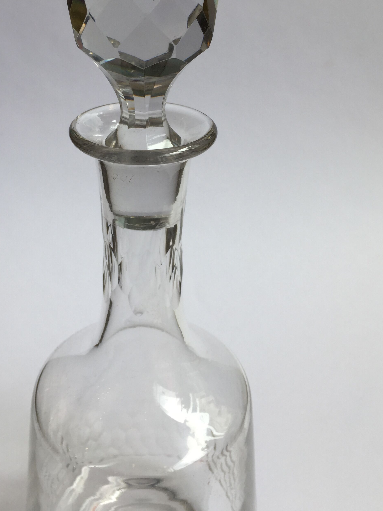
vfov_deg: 48.7
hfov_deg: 37.6
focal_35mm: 38
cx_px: 164
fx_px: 561
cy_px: 209
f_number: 2.2
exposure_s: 1/176
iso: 32
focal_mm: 4.15
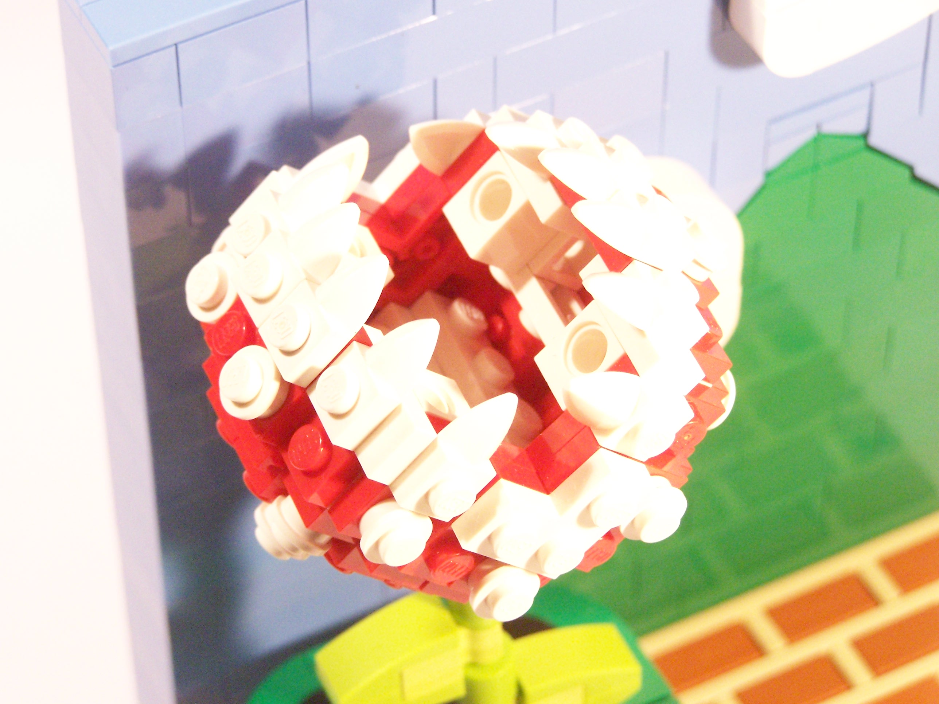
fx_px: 3472
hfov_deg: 15.4
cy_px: 352
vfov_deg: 11.6
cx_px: 470
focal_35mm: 128
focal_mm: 21.2
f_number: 3.6
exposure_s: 1/30
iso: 400
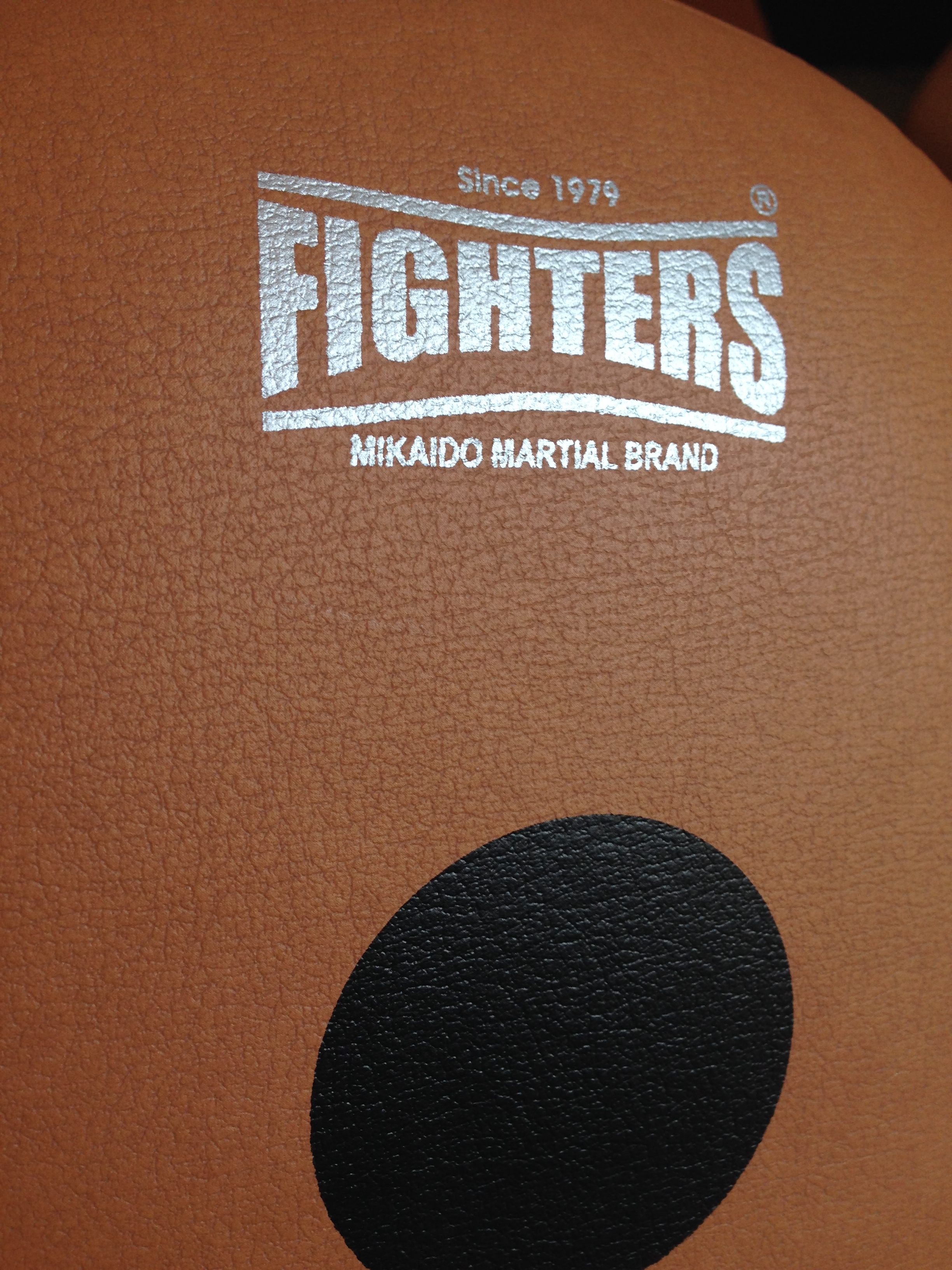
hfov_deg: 42.9
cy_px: 635
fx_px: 1210
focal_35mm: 33
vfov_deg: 55.4
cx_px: 476
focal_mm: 4.12
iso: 50
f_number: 2.4
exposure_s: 1/148
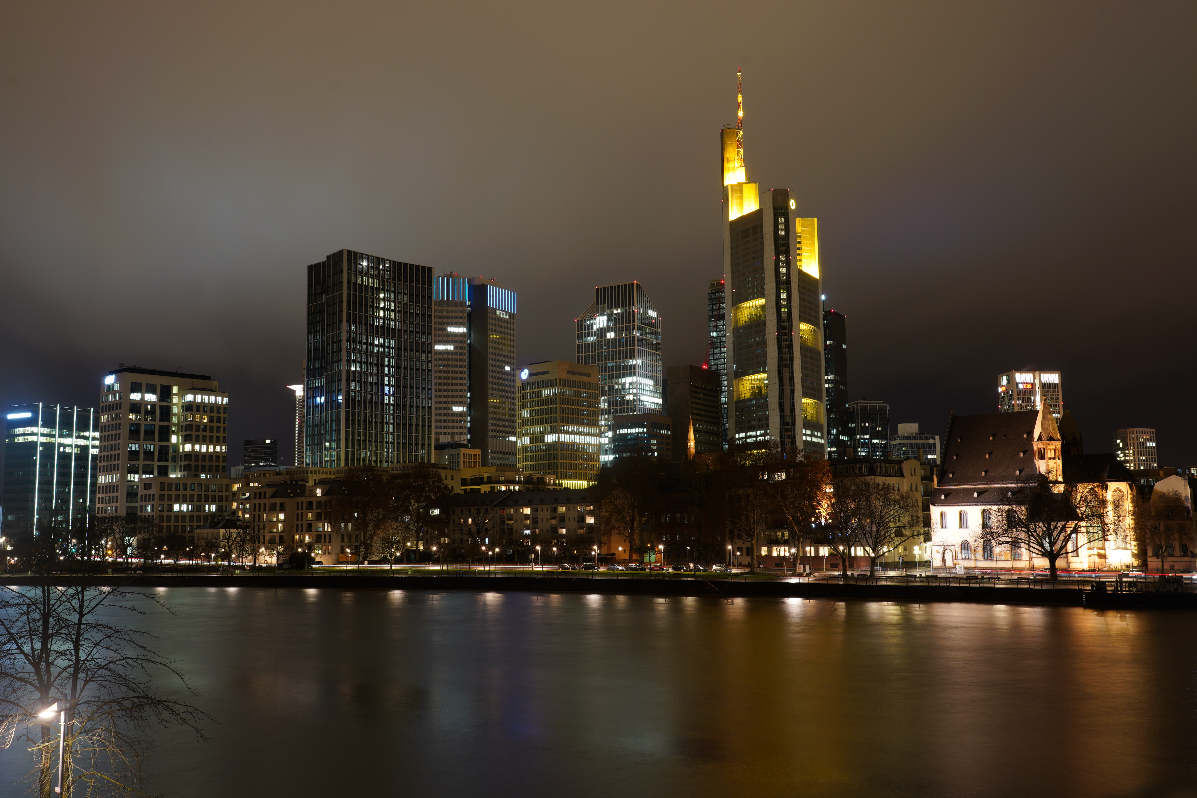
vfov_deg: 38.9
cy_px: 399
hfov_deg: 55.8
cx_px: 598
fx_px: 1130
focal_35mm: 34
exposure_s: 30
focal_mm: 34
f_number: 10
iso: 100
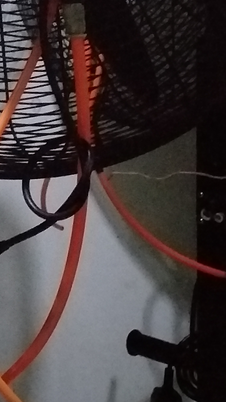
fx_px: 927
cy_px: -26
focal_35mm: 87
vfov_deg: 23.2
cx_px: -371
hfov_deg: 11.0
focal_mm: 3.6
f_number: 1.9
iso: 1600
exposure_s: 1/10
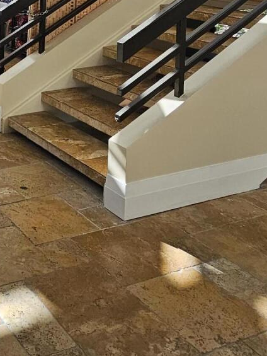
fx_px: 473
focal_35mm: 46
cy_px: -20
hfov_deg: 27.0
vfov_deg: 36.0
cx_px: -71
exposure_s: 1/207
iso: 125
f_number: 2.2
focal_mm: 2.2
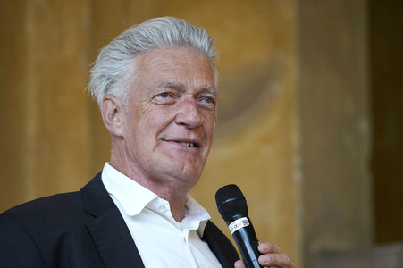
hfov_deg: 10.3
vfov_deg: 6.9
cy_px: 134
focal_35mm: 200
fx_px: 2237
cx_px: 202
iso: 1250
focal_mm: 200
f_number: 6.3
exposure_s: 1/160
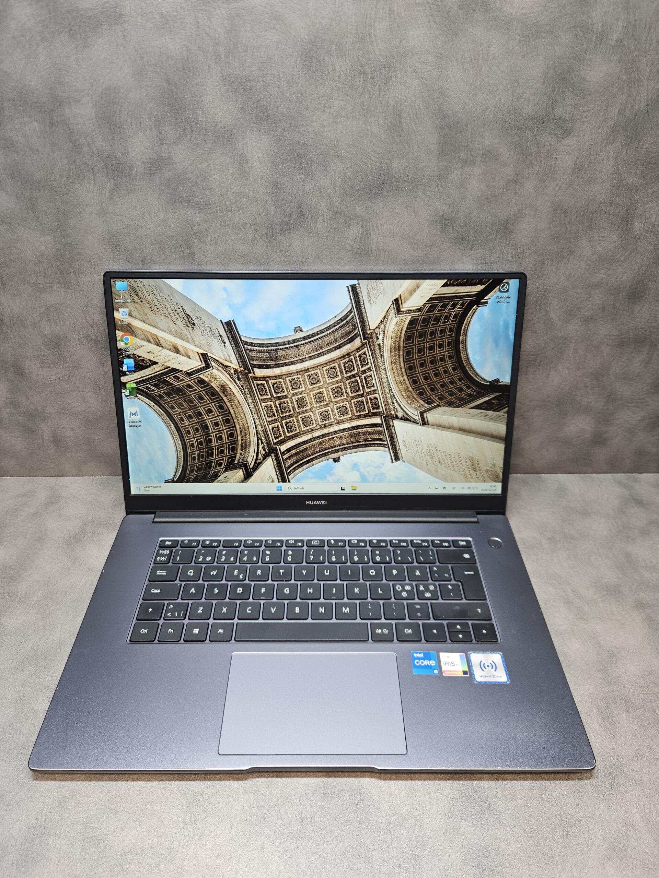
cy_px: 439
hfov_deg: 58.9
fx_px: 584
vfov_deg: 73.9
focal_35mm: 23
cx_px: 330
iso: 160
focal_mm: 5.4
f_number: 1.8
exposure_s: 1/100
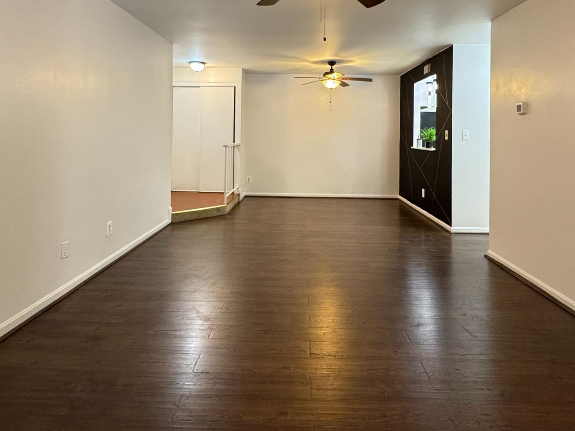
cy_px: 126
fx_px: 365
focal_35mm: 22
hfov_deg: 76.4
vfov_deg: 58.9
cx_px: 292
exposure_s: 1/60
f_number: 2.2
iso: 500
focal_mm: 2.22
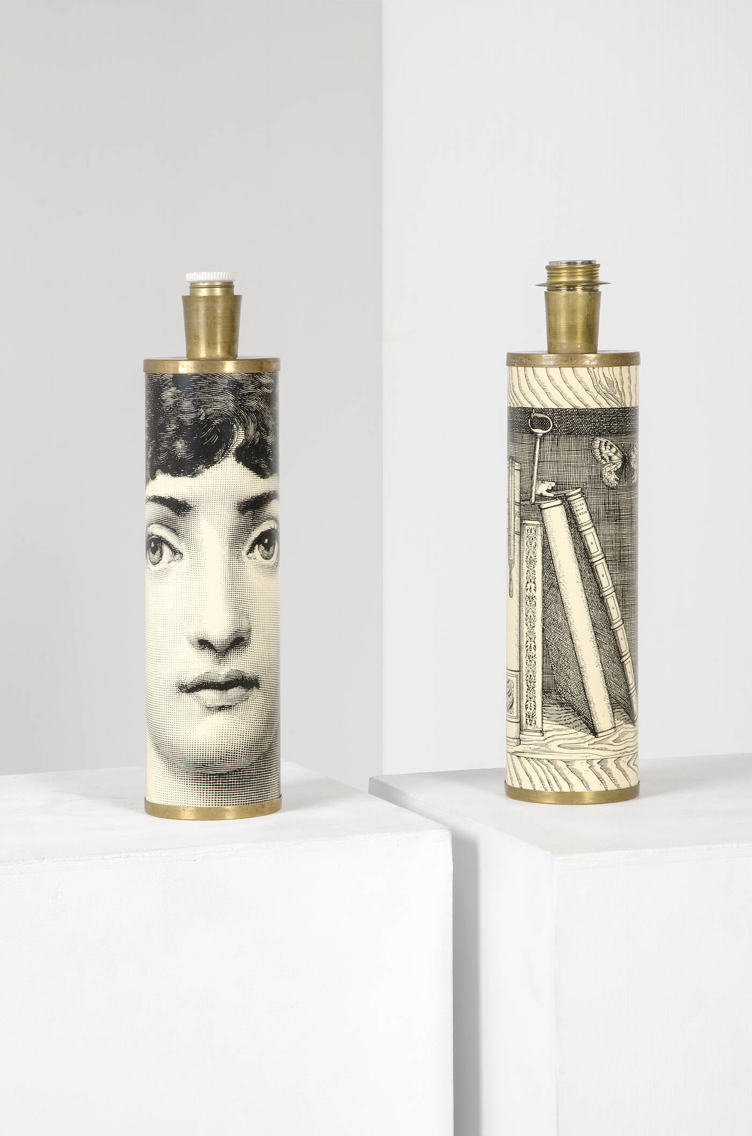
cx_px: 376
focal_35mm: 102
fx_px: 3211
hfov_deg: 13.4
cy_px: 568
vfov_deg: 20.1
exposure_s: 1/200
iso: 100
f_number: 20
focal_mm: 68
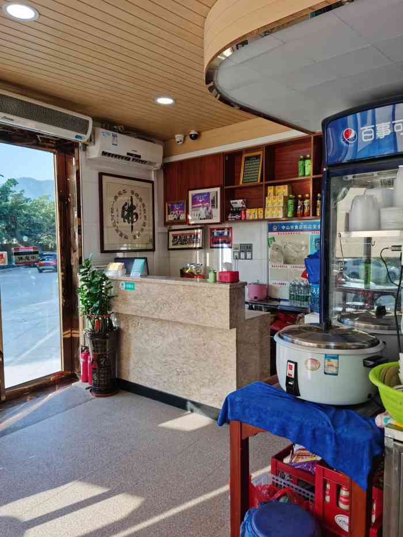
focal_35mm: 27
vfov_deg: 65.3
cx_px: 202
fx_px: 419
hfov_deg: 51.4
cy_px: 268
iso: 50
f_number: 1.6
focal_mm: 5.56
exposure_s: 1/417
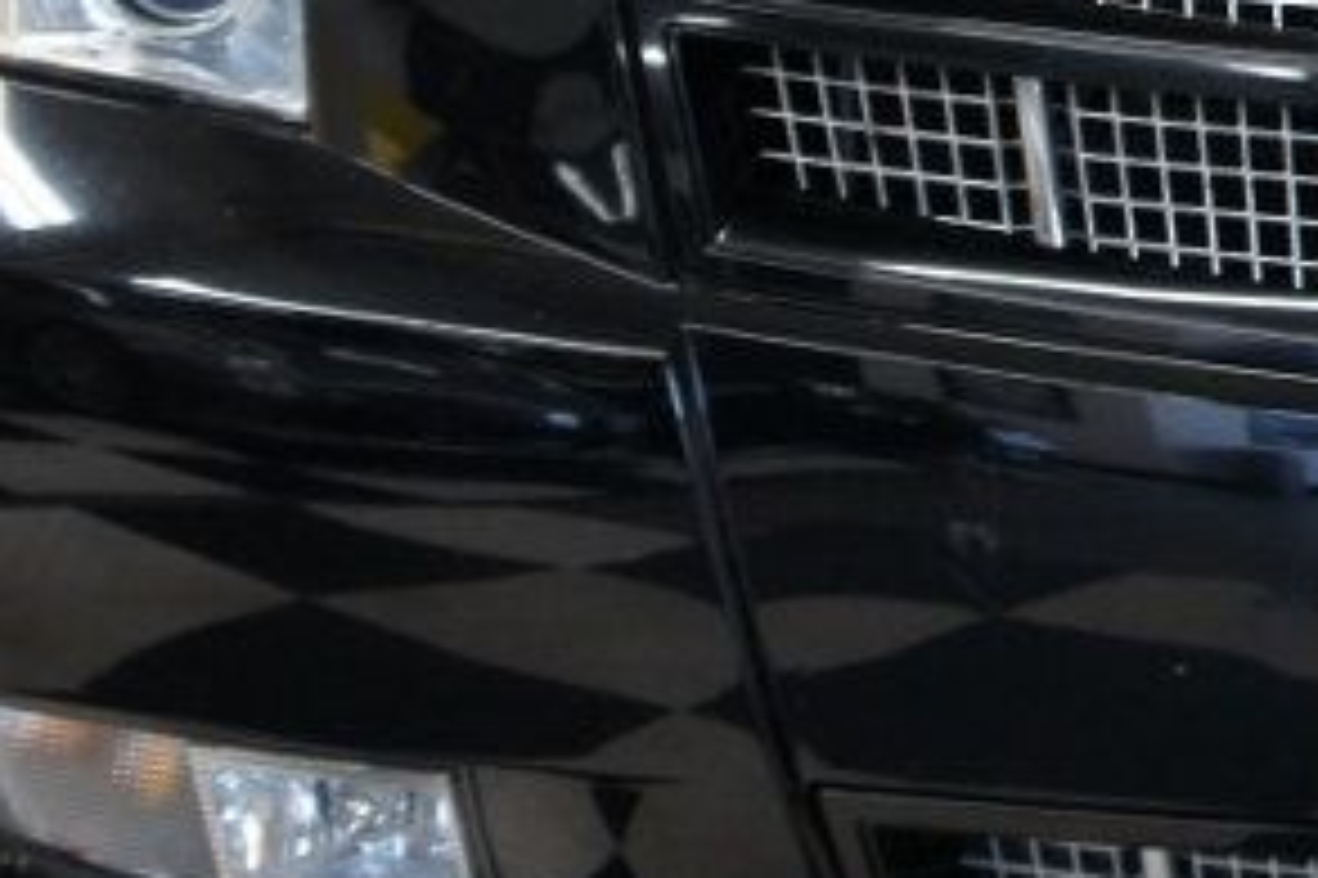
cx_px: 1723
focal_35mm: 126
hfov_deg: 15.5
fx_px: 4610
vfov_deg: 10.8
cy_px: 20
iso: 500
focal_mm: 24
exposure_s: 1/40
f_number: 4
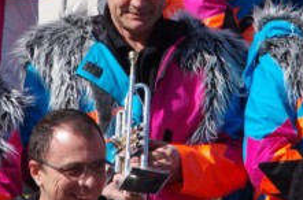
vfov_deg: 2.0
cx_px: 133
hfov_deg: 3.1
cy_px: -9
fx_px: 5690
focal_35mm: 678
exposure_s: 1/250
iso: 200
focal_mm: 200
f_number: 11
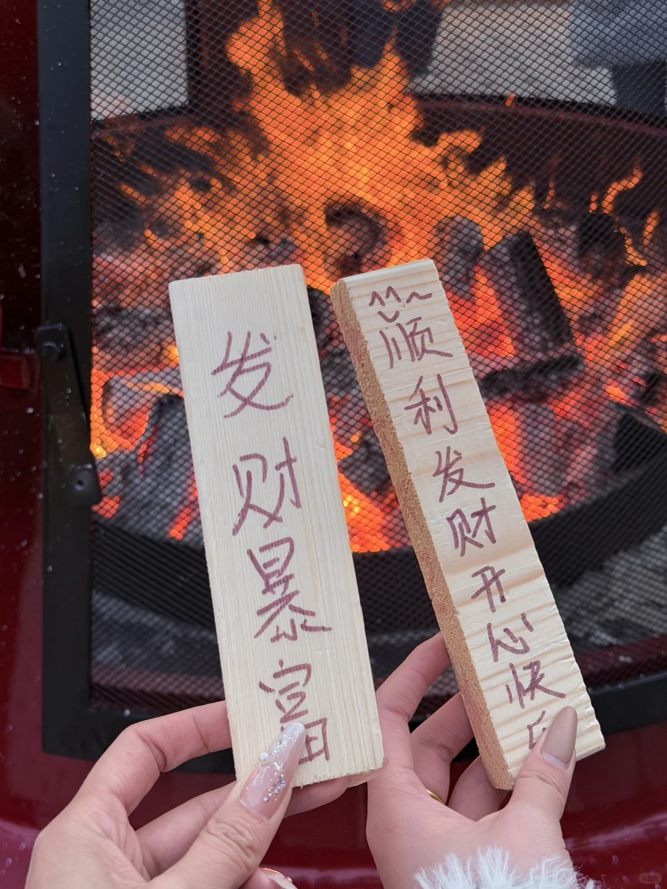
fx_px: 1233
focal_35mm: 48
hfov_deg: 30.3
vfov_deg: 39.7
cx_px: 334
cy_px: 444
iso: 125
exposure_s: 1/50
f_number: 1.78
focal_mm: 6.76
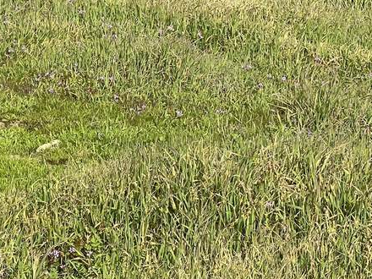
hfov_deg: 8.8
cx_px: 308
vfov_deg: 6.6
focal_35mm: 224
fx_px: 2407
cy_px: -123
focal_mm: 9
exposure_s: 1/840
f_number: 2.8
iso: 32
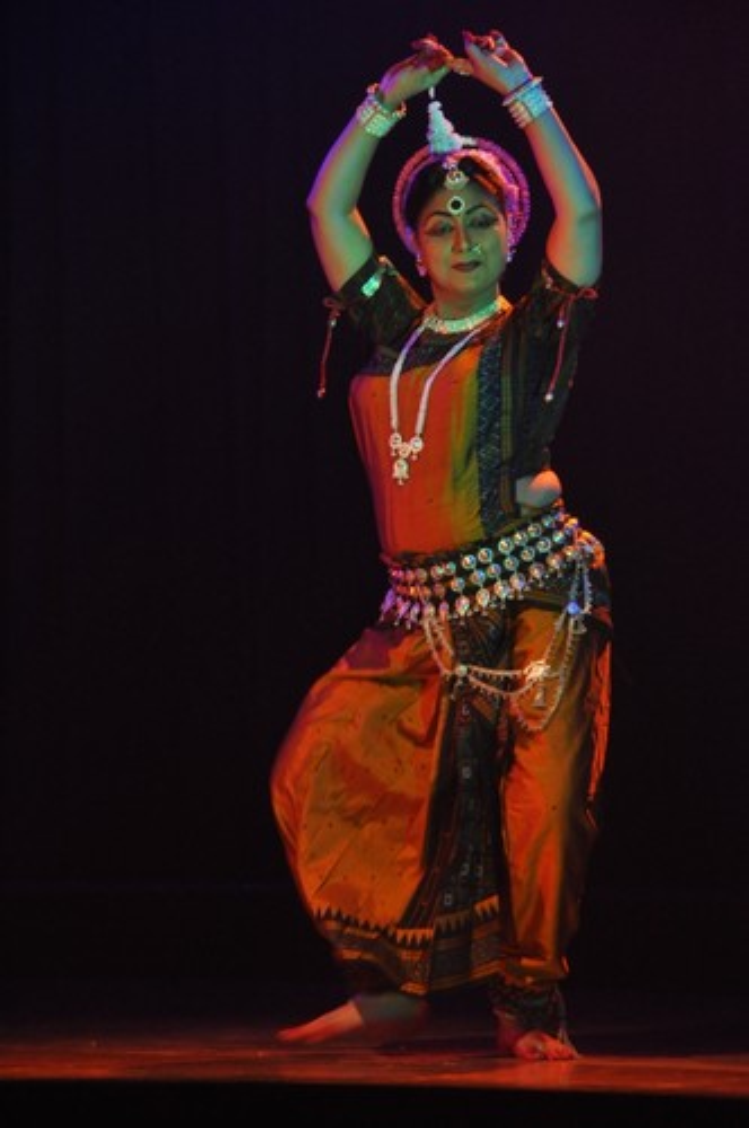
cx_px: 374
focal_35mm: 158
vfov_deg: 13.1
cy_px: 564
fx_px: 4929
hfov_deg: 8.7
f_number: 8
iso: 1400
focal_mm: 105
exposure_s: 1/80
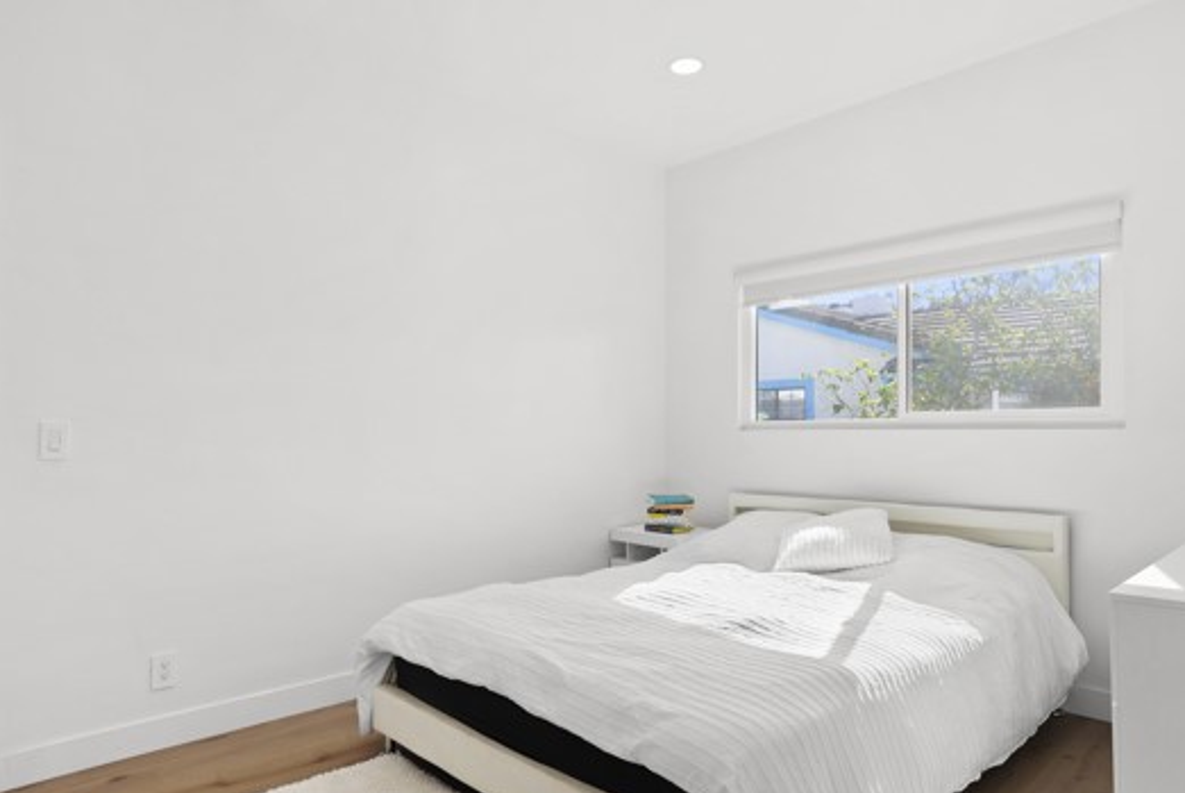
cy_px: 419
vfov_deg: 55.2
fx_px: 758
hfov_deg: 76.0
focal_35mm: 23
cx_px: 590
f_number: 8
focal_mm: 20
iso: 80
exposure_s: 1/6
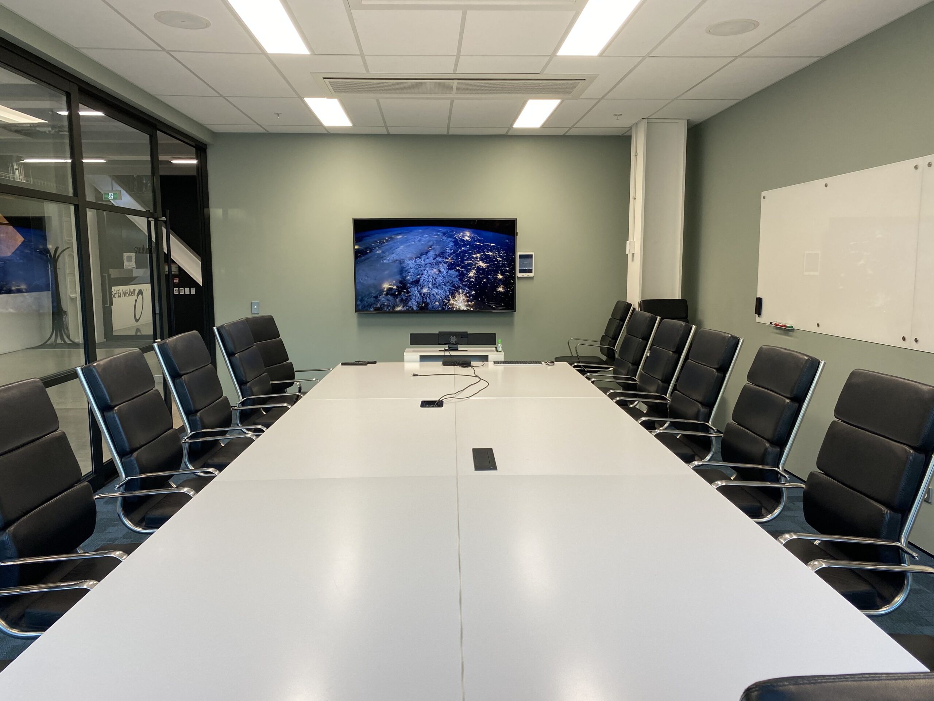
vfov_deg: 53.1
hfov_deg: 67.3
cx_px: 467
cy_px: 350
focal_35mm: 26
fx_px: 702
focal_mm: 4.25
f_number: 1.8
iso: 64
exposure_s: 1/100
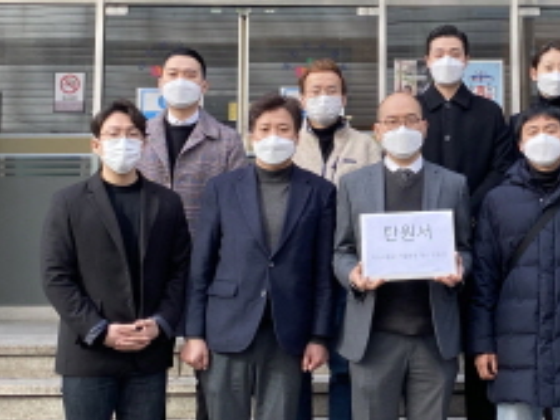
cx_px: 457
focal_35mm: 70
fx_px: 1132
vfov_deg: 20.9
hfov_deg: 27.2
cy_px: 121
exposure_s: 1/398
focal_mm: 4.25
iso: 32
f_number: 1.8
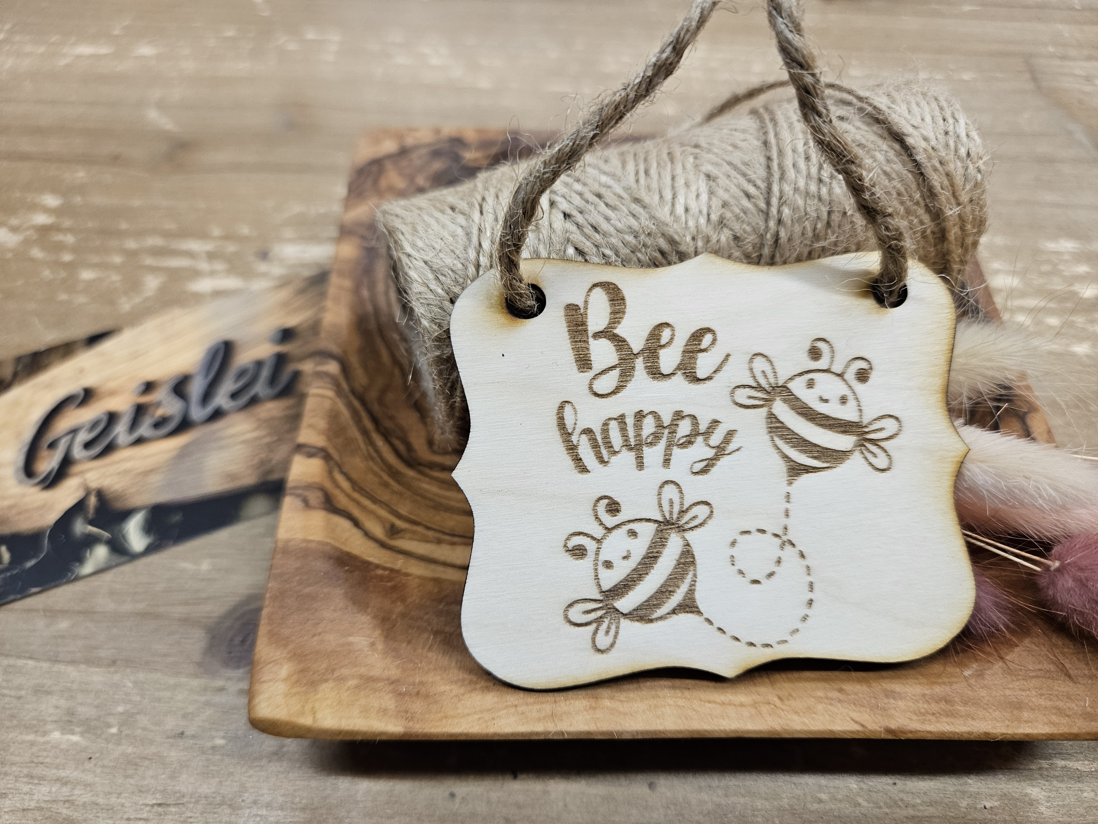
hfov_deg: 73.9
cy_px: 412
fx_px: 730
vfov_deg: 58.9
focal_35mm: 23
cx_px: 549
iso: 250
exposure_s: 1/100
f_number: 1.8
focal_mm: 5.4
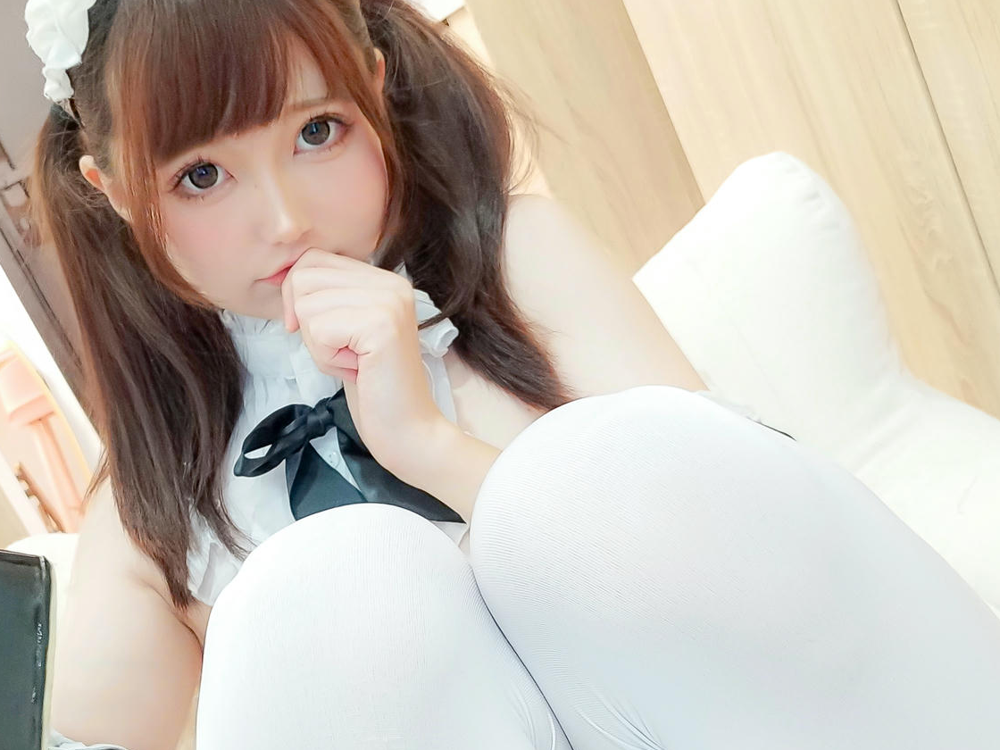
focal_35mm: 45
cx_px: 382
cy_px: 551
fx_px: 1300
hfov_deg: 41.8
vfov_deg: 31.7
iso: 320
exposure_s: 1/20
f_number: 1.8
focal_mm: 4.36
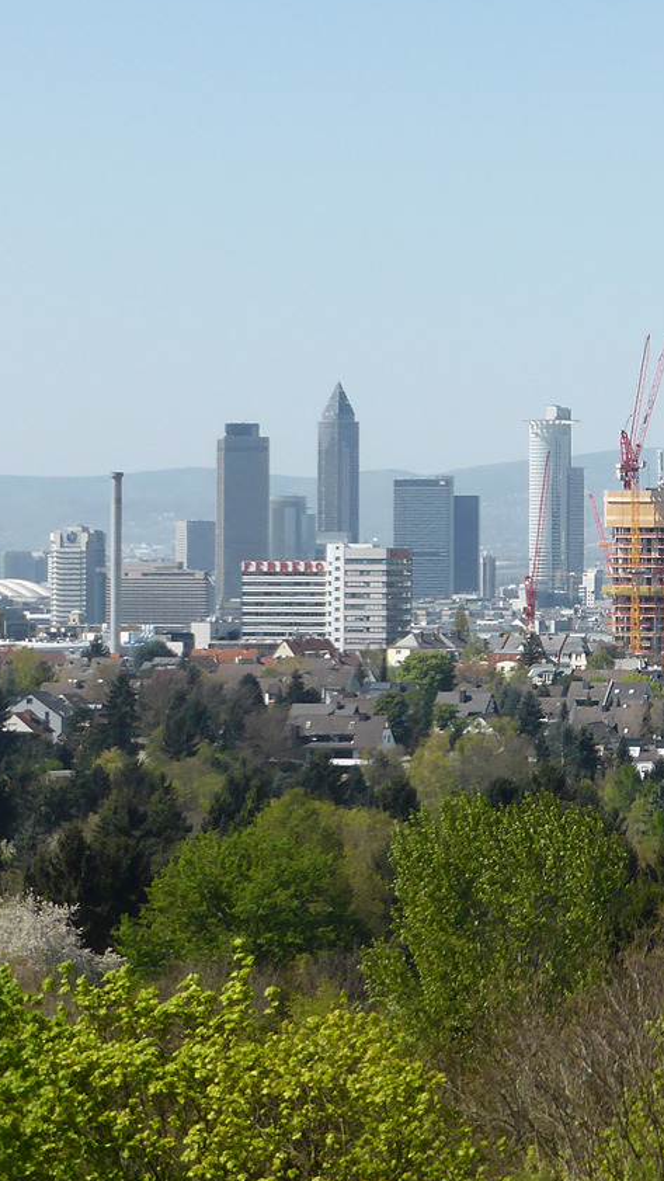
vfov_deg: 15.0
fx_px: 4476
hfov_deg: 8.4
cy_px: 531
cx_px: 898
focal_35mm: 143
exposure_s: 1/640
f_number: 4.9
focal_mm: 11.7
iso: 100
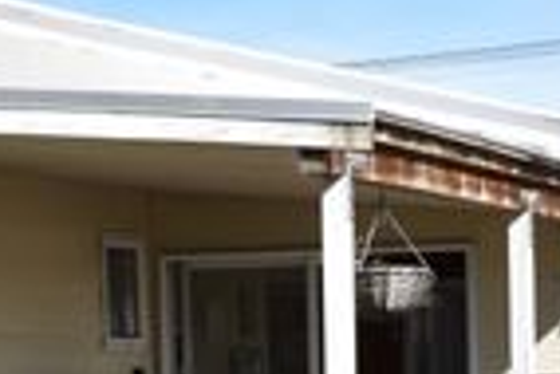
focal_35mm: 195
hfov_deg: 10.5
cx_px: 39
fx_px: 3036
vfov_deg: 7.0
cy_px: 405
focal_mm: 24
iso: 200
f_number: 10
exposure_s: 1/400
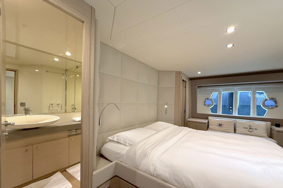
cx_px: 145
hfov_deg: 100.4
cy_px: 105
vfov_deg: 77.0
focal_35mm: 15
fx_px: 118
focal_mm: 2.22
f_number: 2.2
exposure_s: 1/99
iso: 320
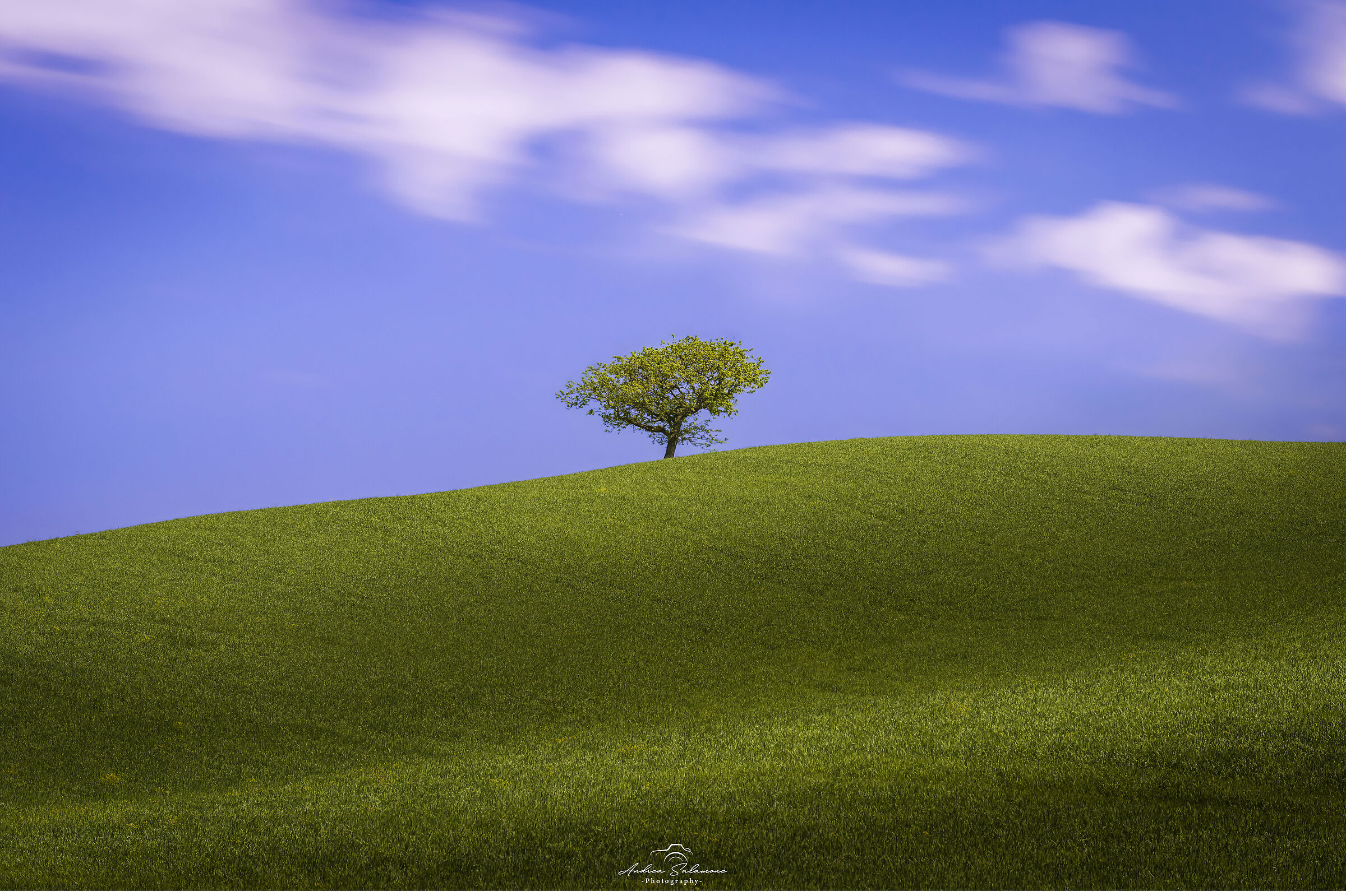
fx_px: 5046
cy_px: 448
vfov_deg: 10.2
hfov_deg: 15.2
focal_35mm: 135
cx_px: 673
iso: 640
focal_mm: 135
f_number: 10
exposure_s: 58
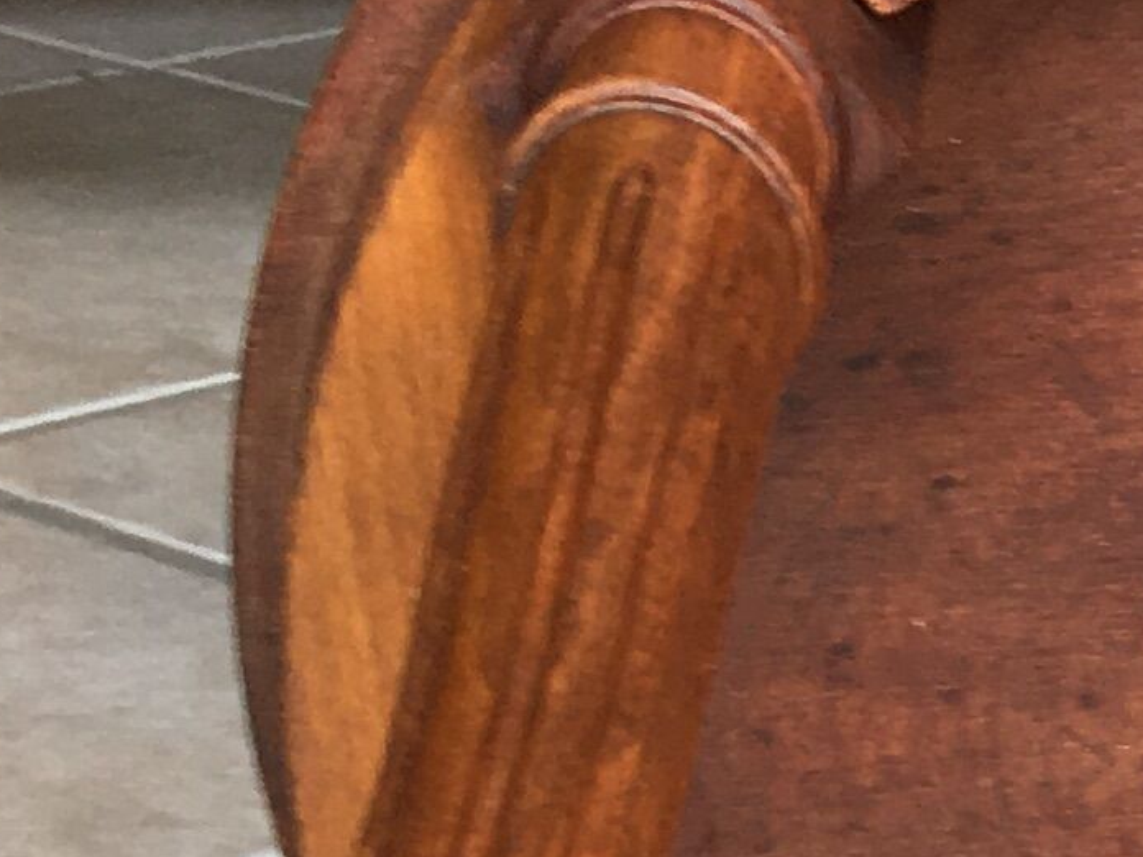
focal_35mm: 168
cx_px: 2130
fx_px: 5547
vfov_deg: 7.8
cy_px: 2423
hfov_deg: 10.9
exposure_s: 1/50
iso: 25
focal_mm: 4.15
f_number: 2.2
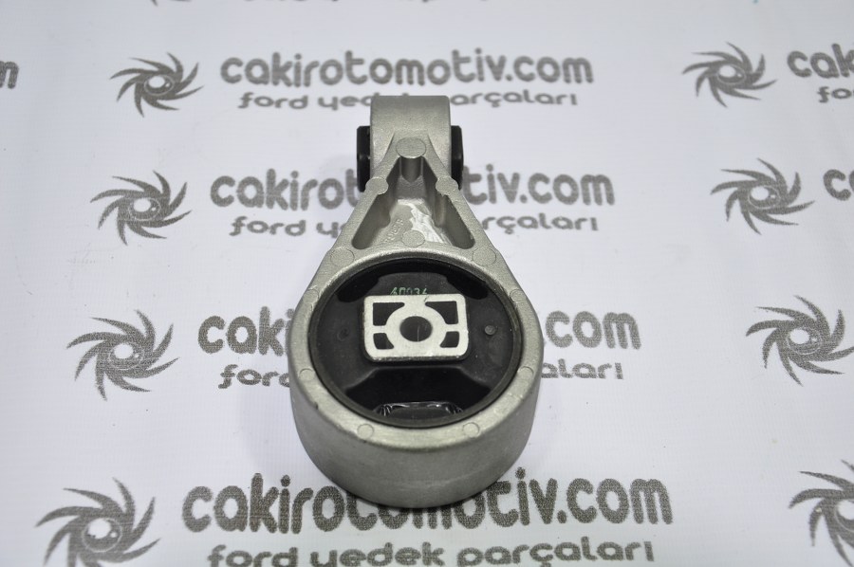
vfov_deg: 23.7
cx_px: 427
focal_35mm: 57
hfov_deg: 35.1
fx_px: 1351
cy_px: 284
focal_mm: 38
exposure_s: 1/40
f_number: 5
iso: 200
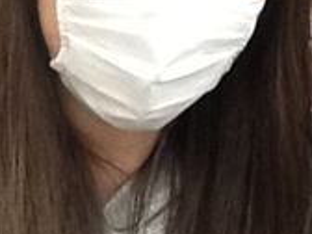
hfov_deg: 12.5
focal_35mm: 157
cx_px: 230
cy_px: 202
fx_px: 1415
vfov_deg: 9.4
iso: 125
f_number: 2.4
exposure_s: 1/30
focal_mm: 2.03
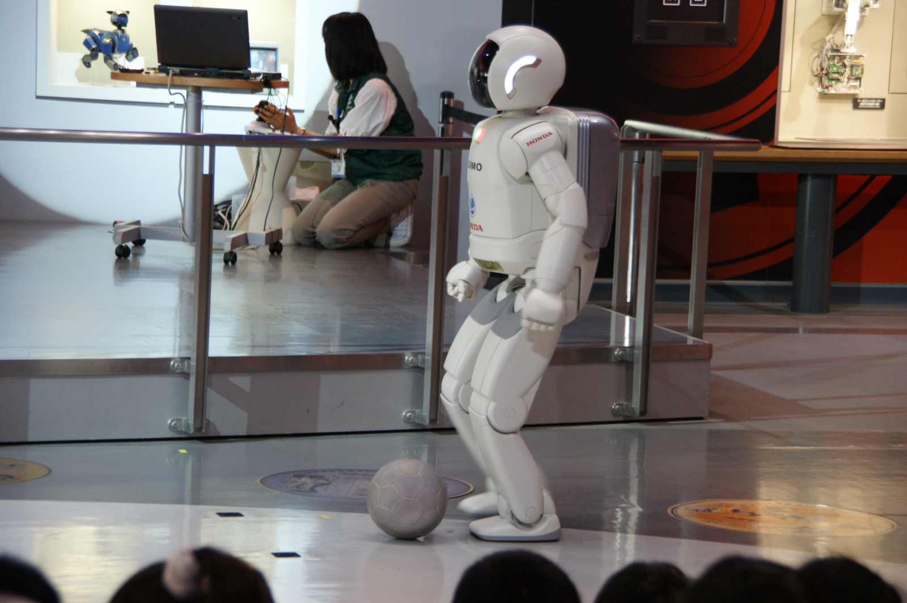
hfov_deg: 15.2
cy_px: 302
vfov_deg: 10.1
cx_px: 454
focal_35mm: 135
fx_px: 3398
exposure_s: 1/13
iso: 400
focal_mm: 90
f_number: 5.6
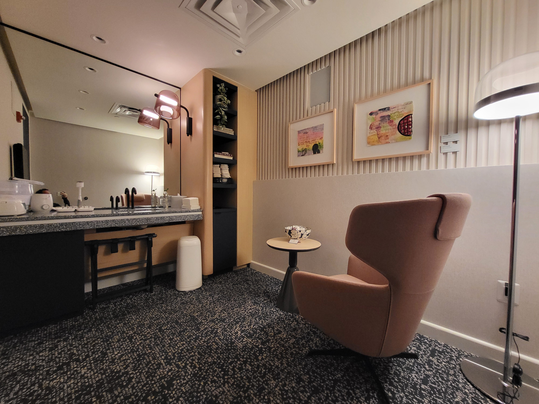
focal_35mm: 13
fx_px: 202
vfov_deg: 89.9
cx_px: 270
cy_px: 202
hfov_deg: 106.2
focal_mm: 1.74
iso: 320
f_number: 2.2
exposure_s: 1/60
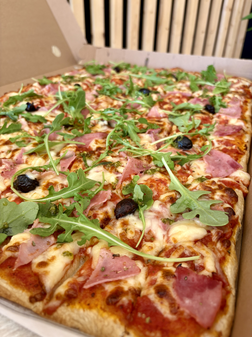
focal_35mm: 26
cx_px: 126
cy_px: 168
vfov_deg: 67.3
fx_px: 252
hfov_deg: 53.1
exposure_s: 1/121
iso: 100
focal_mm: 5.96
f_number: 1.6
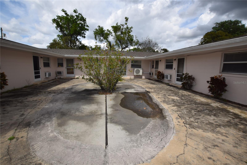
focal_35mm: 15
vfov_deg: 77.3
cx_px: 124
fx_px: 103
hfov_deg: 100.4
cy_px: 82
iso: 100
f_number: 10
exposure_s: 1/200
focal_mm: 10
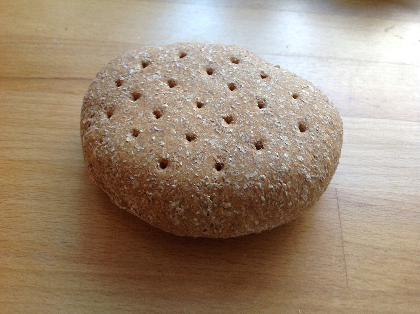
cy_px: 157
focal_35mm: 35
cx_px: 210
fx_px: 424
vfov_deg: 40.6
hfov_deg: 52.7
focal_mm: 4.28
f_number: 2.4
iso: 50
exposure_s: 1/20
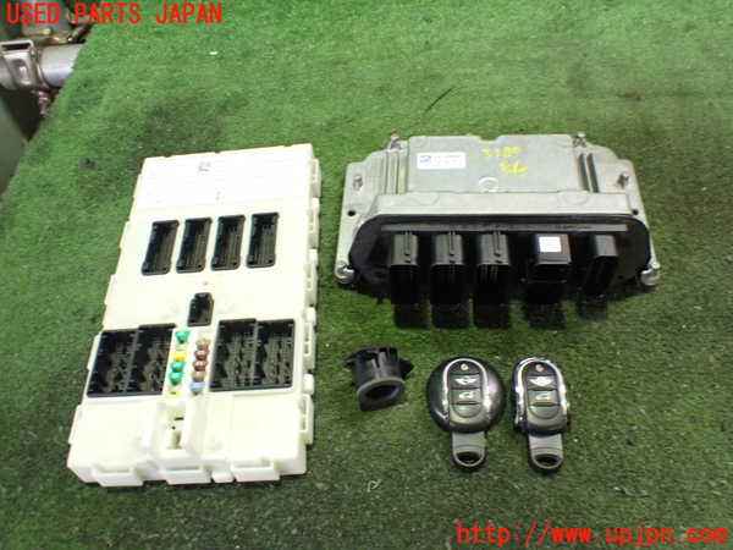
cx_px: 366
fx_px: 635
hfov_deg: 60.0
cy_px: 275
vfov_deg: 46.8
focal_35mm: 30
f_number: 2.3
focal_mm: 5.4
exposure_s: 1/30
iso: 800
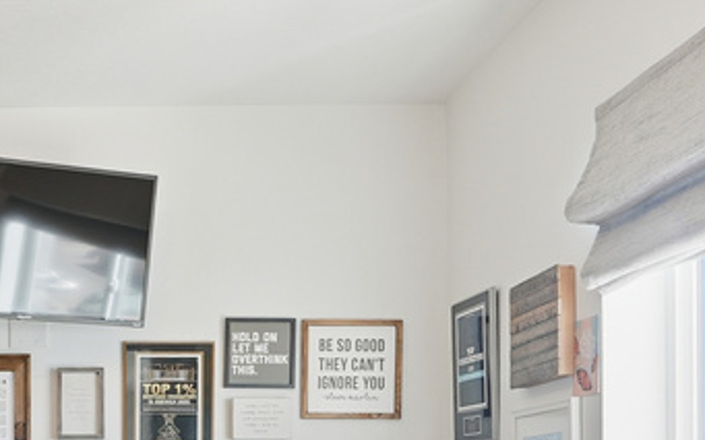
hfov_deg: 37.2
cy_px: 508
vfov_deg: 24.2
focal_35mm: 49
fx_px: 941
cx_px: 17
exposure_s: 1/80
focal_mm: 16
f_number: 9
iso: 320
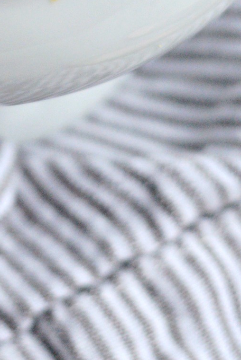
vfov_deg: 9.2
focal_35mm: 218
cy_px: -175
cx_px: -17
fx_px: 2187
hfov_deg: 6.3
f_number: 3.2
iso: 2000
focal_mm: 50
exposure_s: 1/1000
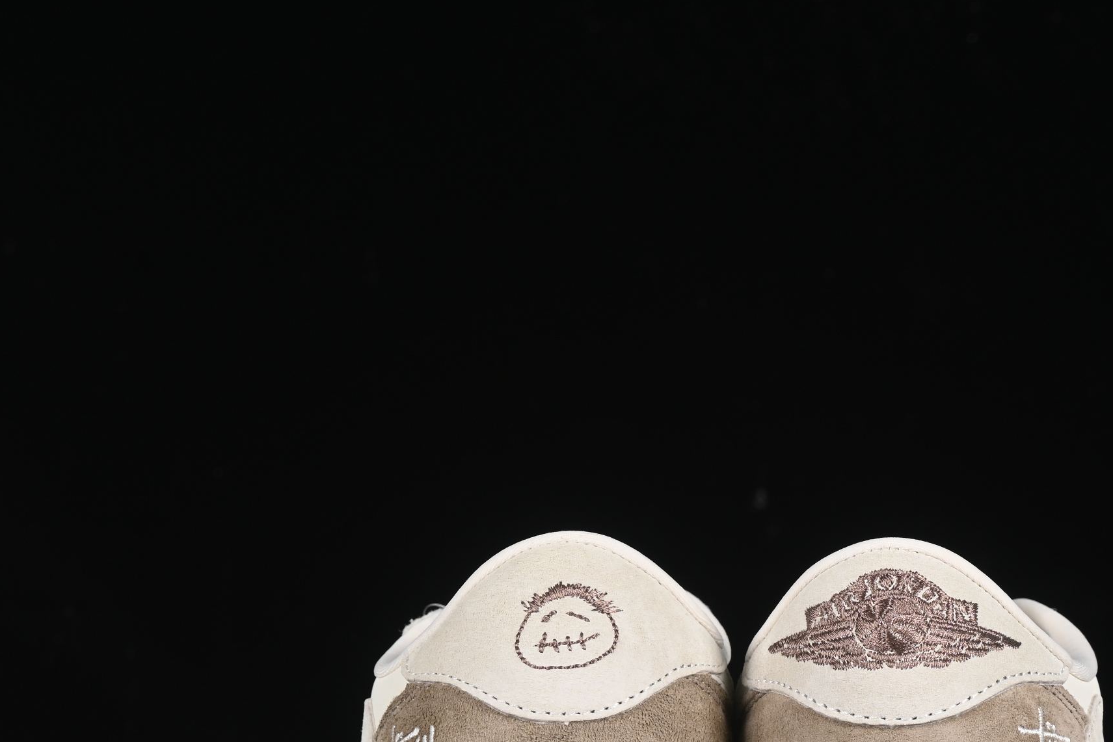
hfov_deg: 16.8
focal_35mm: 122
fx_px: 3772
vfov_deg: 11.2
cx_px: 727
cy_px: 600
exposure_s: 1/80
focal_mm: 50
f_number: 8
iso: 160
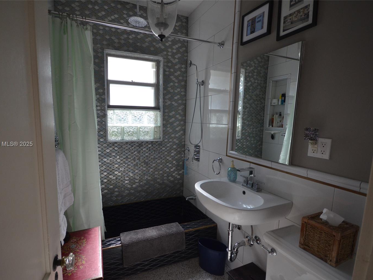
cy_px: 145
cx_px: 164
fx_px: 200
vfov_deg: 69.9
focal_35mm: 19
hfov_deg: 85.6
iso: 800
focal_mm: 11
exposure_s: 1/800
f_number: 4.2
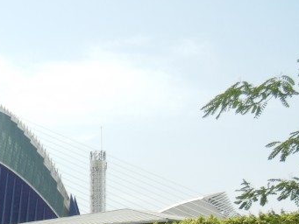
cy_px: 242
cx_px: -83
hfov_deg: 20.1
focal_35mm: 90
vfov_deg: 16.0
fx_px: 778
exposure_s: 1/324
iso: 160
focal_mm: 5.4
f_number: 7
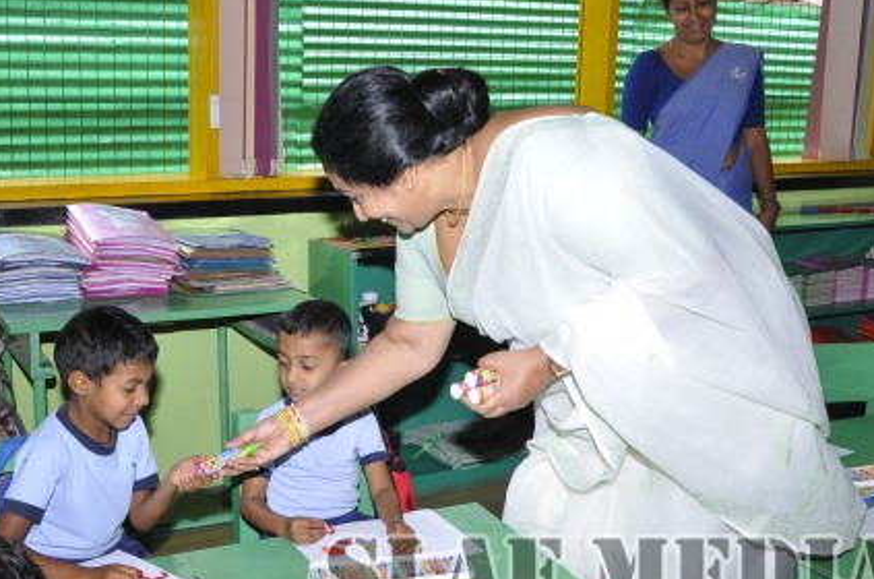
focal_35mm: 45
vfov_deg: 29.9
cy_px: 285
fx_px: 1083
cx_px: 380
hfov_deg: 43.9
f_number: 9
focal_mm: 21
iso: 500
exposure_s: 1/100
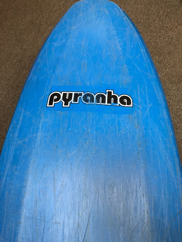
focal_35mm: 28
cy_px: 121
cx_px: 91
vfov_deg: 63.4
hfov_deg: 49.8
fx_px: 196
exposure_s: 1/33
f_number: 1.8
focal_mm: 4
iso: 25
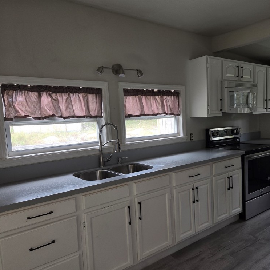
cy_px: 139
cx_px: 165
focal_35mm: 28
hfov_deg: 56.8
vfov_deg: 57.3
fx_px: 247
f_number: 1.8
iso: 32
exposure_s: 1/60
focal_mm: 5.4
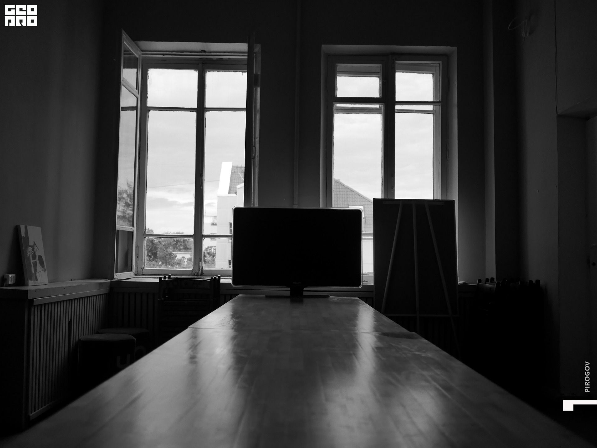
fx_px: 586
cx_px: 298
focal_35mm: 34
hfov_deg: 54.0
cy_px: 224
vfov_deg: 41.8
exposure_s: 1/1600
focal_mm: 17
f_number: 1.8
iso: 200
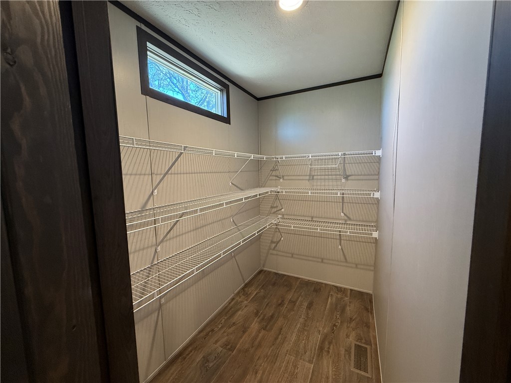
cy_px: 192
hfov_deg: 102.1
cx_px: 256
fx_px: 207
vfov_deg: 85.7
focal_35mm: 14
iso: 400
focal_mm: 2.22
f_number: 2.2
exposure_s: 1/120
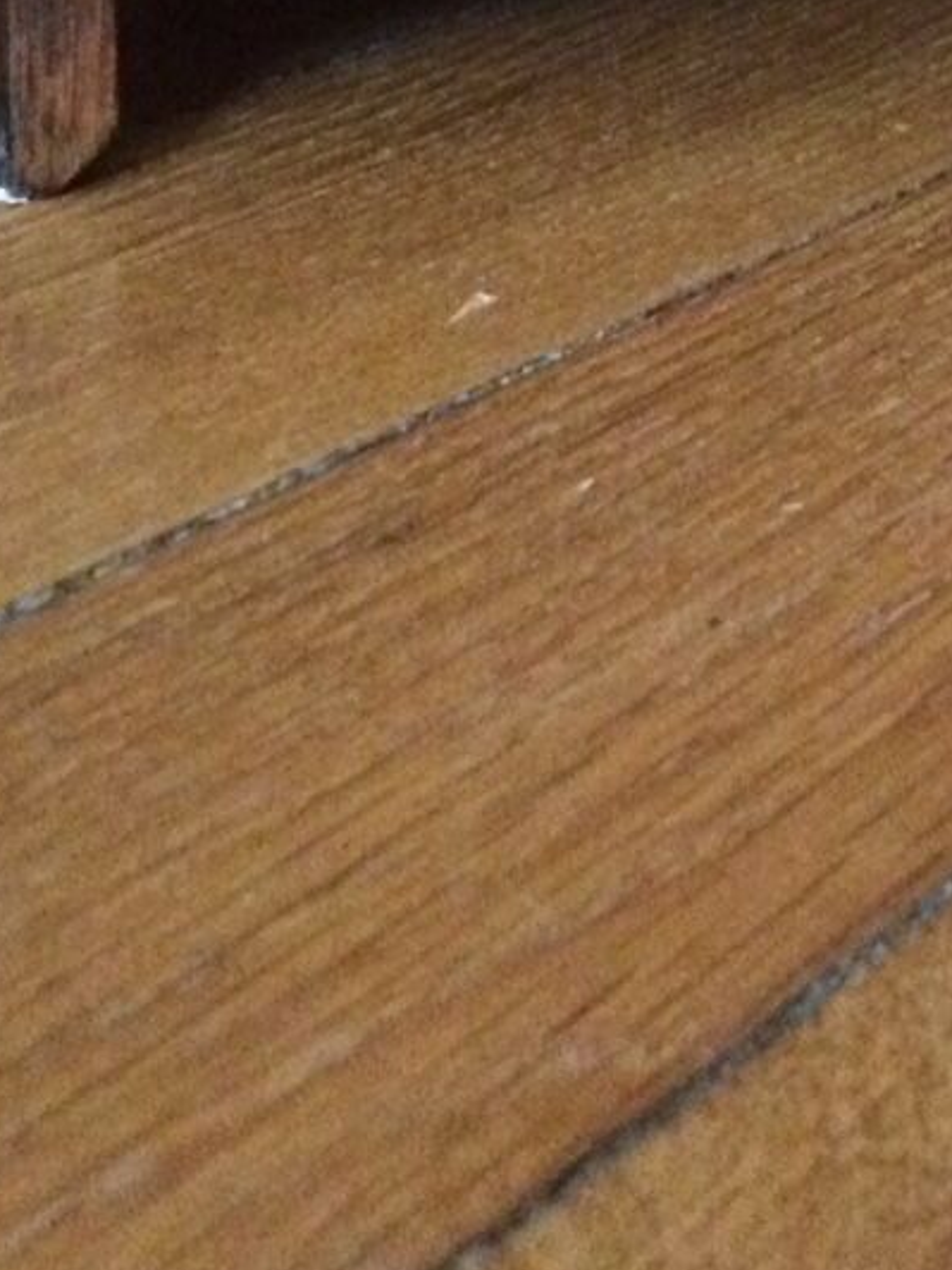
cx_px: 768
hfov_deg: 16.5
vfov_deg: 21.0
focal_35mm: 89
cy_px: -95
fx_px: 3264
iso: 800
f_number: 2.2
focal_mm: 4.15
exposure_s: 1/17
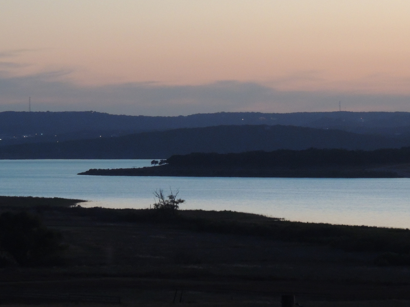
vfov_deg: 6.2
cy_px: 122
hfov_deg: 8.3
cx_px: 183
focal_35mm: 240
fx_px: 2842
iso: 800
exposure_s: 1/20
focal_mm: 33
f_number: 4.6
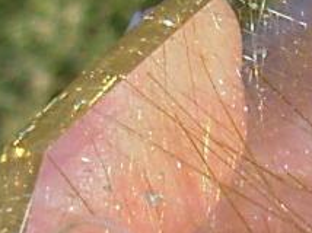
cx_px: 548
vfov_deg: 8.1
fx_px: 1639
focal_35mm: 182
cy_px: 198
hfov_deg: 10.3
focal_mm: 6.3
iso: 50
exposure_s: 1/304
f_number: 2.9
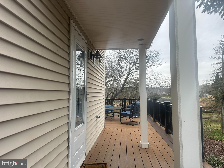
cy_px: 84
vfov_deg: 56.8
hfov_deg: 71.6
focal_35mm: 24
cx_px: 112
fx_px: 155
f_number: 1.78
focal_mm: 6.86
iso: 80
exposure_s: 1/458
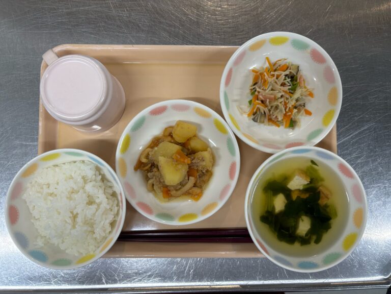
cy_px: 147
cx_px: 196
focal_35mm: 26
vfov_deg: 53.1
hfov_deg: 67.3
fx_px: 294
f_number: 1.6
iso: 125
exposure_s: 1/120
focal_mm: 5.96
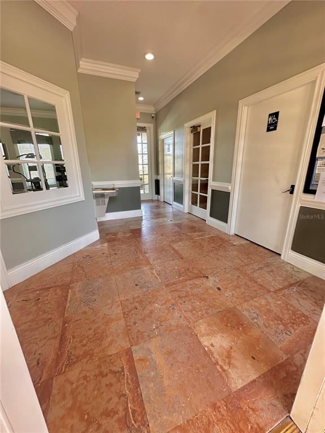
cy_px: 216
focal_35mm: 14
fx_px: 175
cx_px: 162
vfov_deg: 102.1
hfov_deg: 85.7
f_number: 2.2
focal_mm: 2.22
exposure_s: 1/60
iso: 200
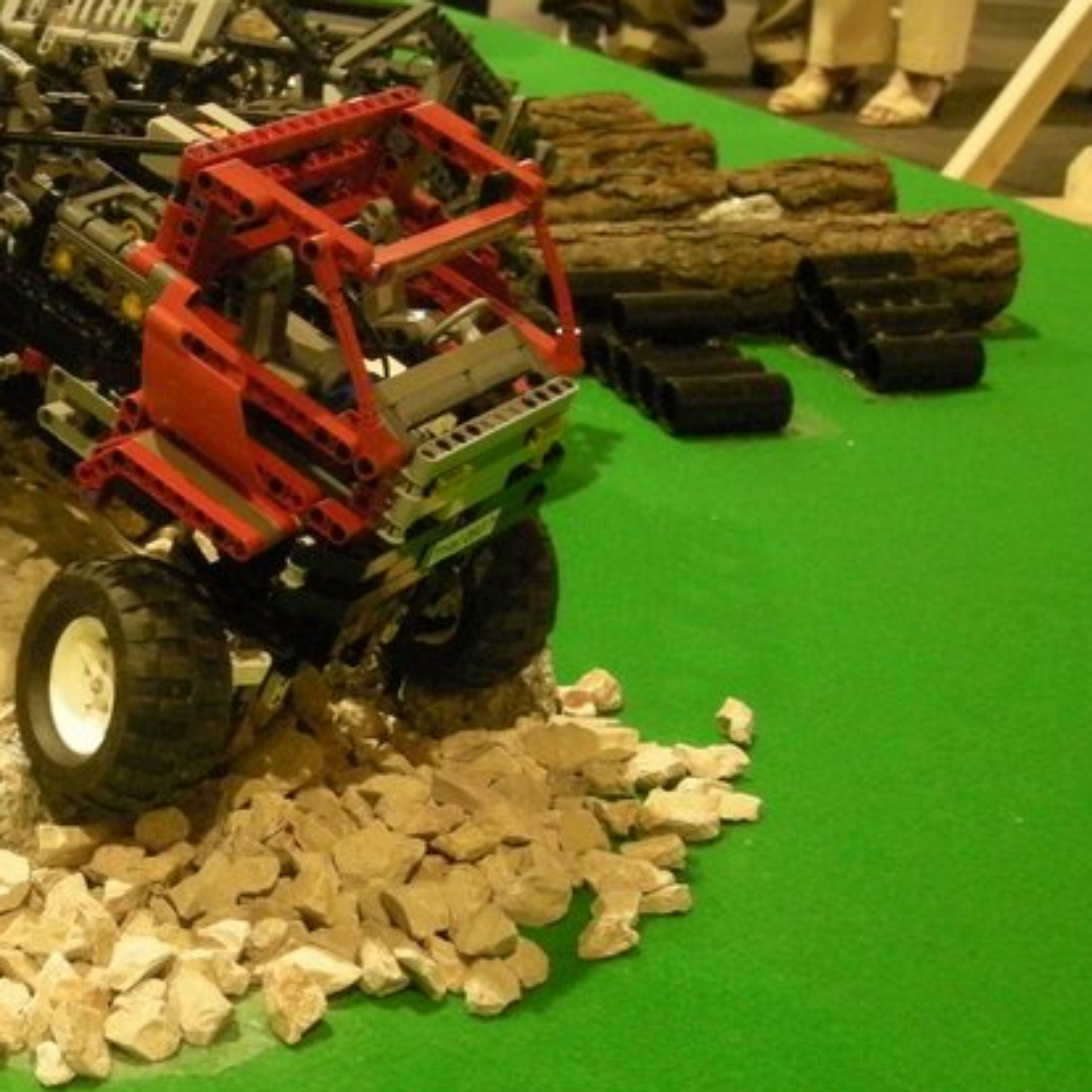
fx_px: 2177
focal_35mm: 61
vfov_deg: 28.1
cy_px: 586
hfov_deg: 27.1
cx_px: 100
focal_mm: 5.7
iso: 400
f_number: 2.8
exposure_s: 1/22.1
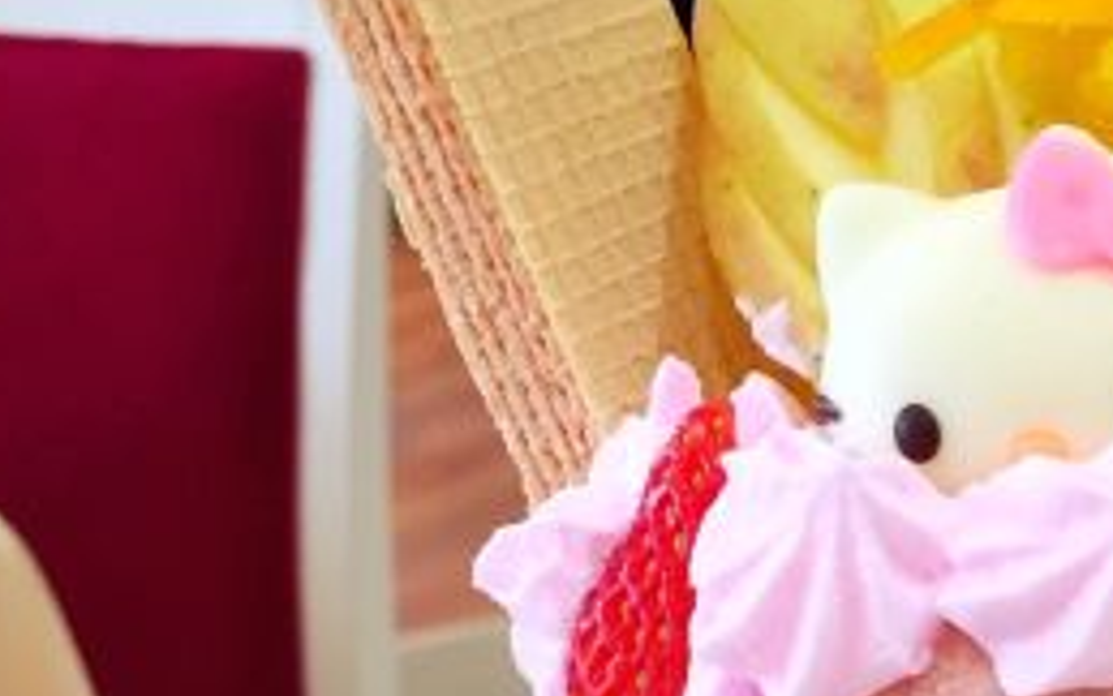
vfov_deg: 14.6
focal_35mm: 83
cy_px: 1074
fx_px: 2518
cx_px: 1068
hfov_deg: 24.0
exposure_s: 1/33
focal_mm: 4.15
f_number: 2.2
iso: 50
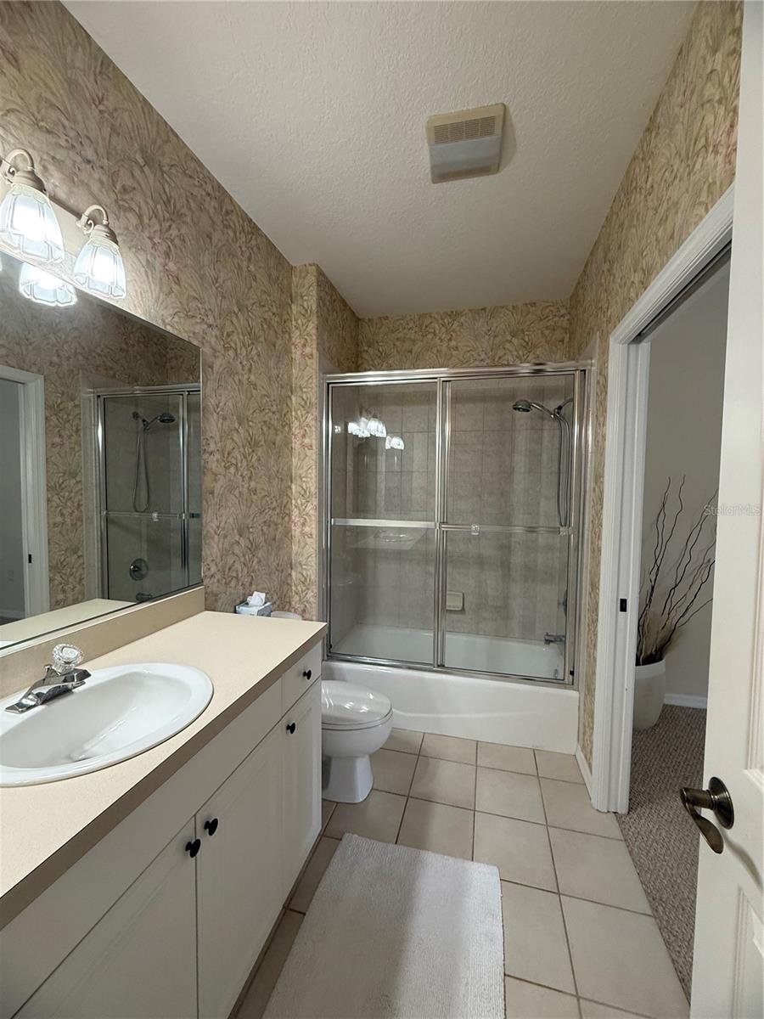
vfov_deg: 102.1
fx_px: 412
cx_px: 382
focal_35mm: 14
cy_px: 510
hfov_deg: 85.7
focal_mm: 2.22
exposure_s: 1/120
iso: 250
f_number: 2.2
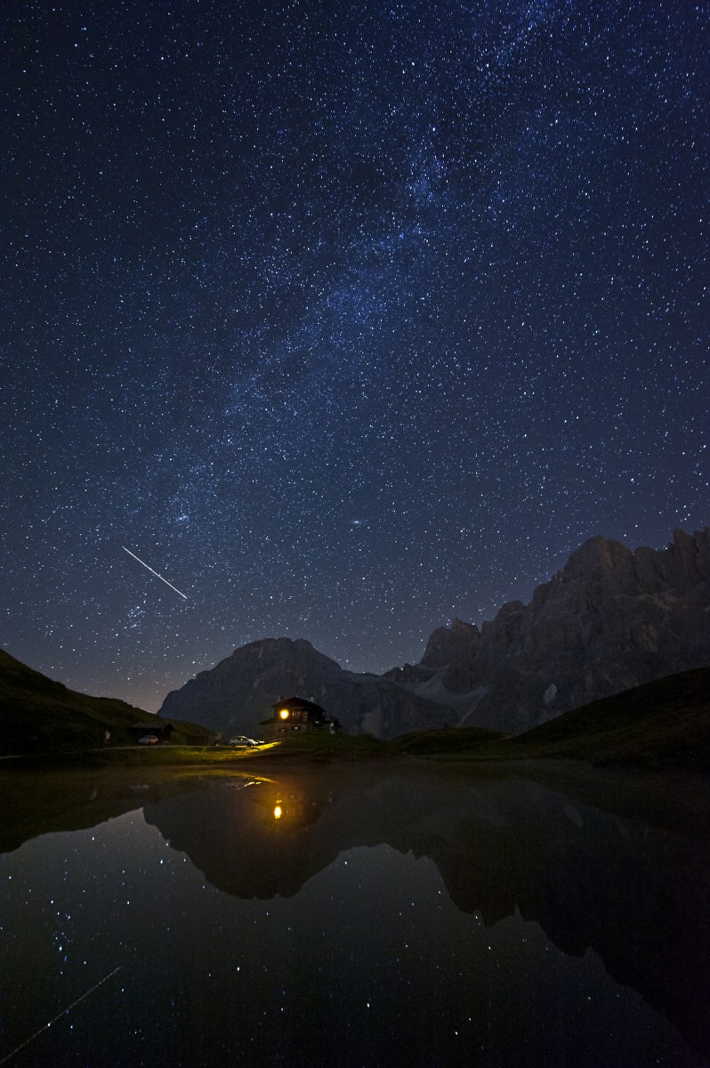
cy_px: 534
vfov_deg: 104.3
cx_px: 355
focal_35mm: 14
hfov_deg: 81.1
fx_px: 415
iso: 6400
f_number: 2.8
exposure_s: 30
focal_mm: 14
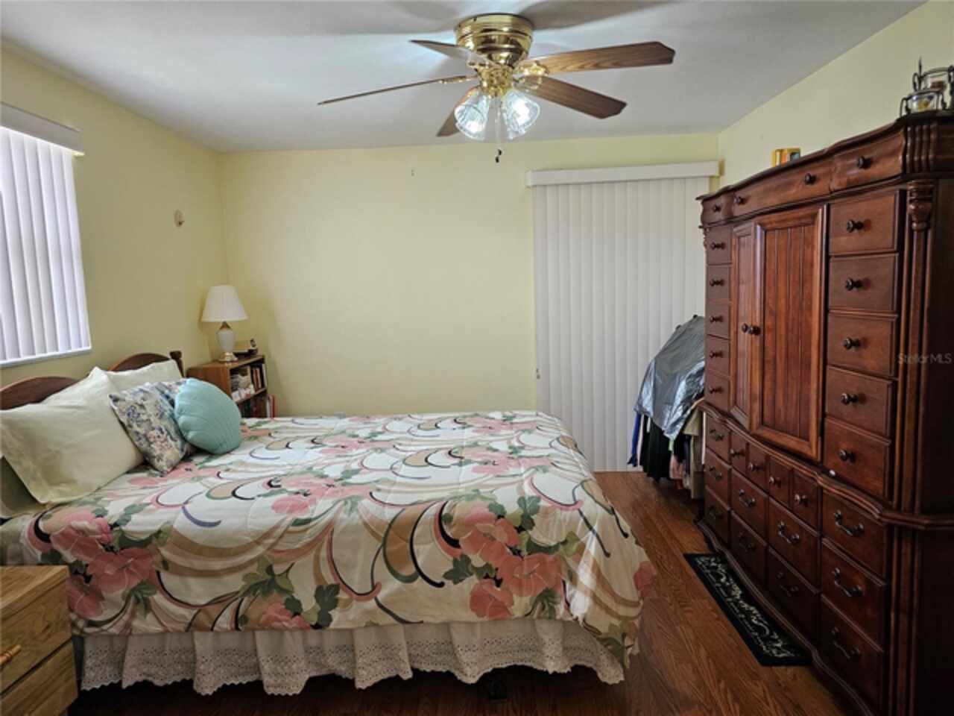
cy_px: 358
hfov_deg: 73.9
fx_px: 634
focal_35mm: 23
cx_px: 477
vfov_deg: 58.9
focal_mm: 6.3
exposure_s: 1/240
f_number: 1.7
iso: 320
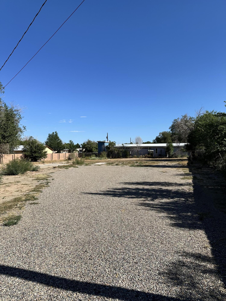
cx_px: 113
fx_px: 209
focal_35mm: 24
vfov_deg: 71.6
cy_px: 150
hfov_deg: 56.8
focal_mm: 6.86
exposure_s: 1/5263
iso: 80
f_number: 1.78
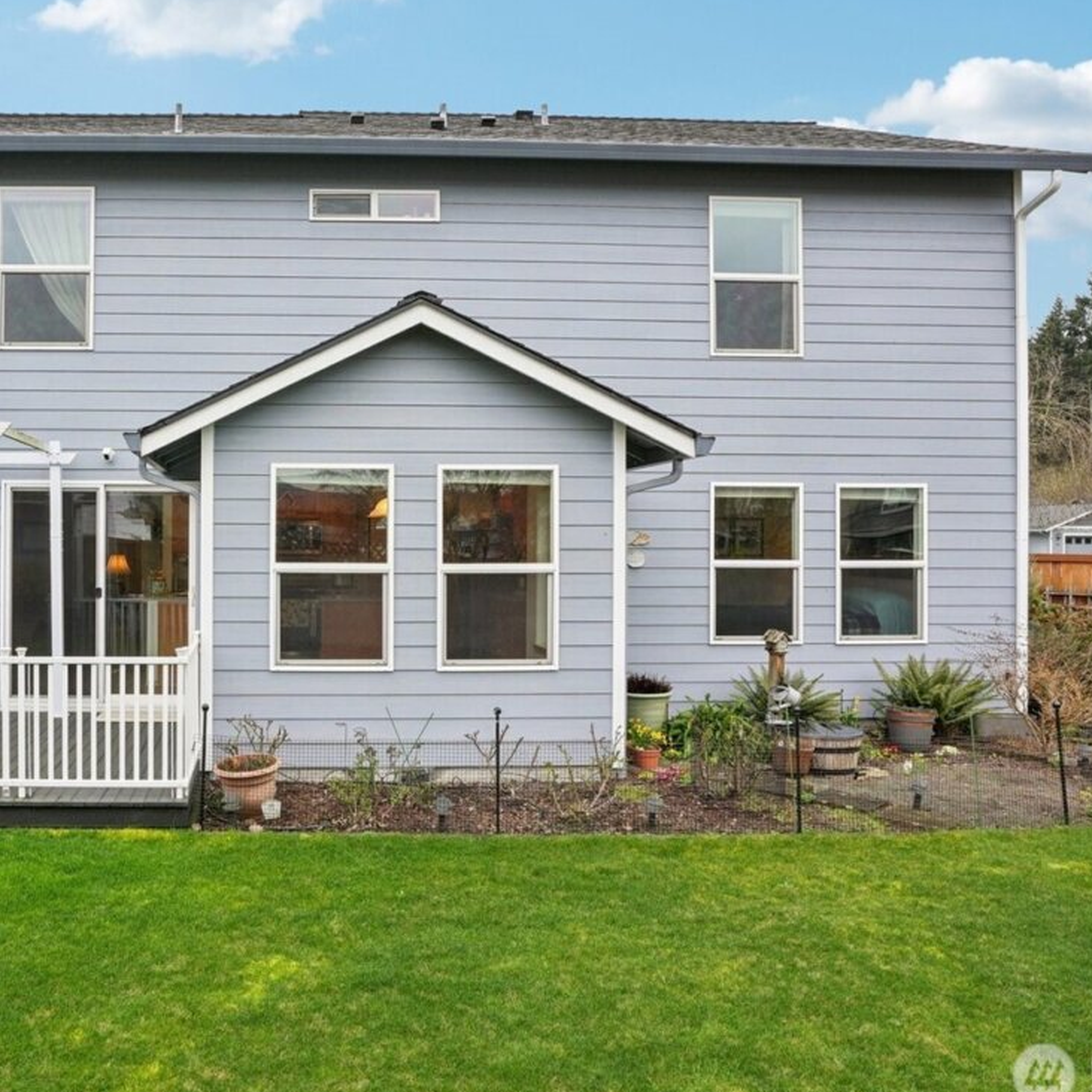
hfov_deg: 57.7
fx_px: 928
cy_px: 426
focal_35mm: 26
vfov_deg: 60.3
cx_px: 269
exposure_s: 1/30
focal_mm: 16
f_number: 11
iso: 100
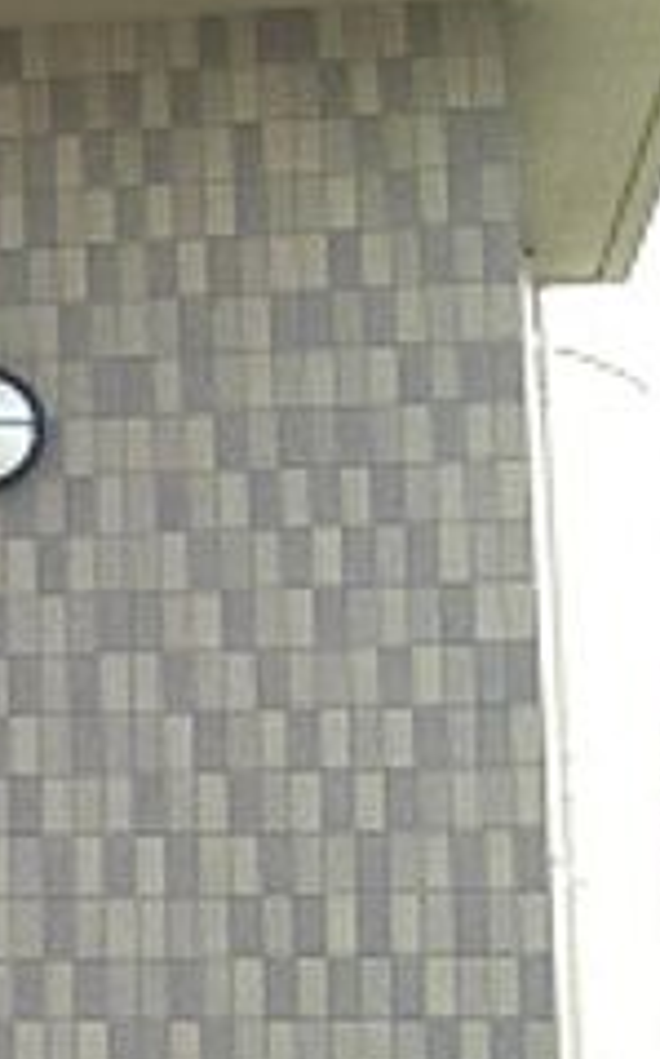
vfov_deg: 19.3
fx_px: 3114
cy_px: 518
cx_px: -651
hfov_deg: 11.0
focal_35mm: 108
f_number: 2.8
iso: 80
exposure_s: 1/320
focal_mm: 7.9
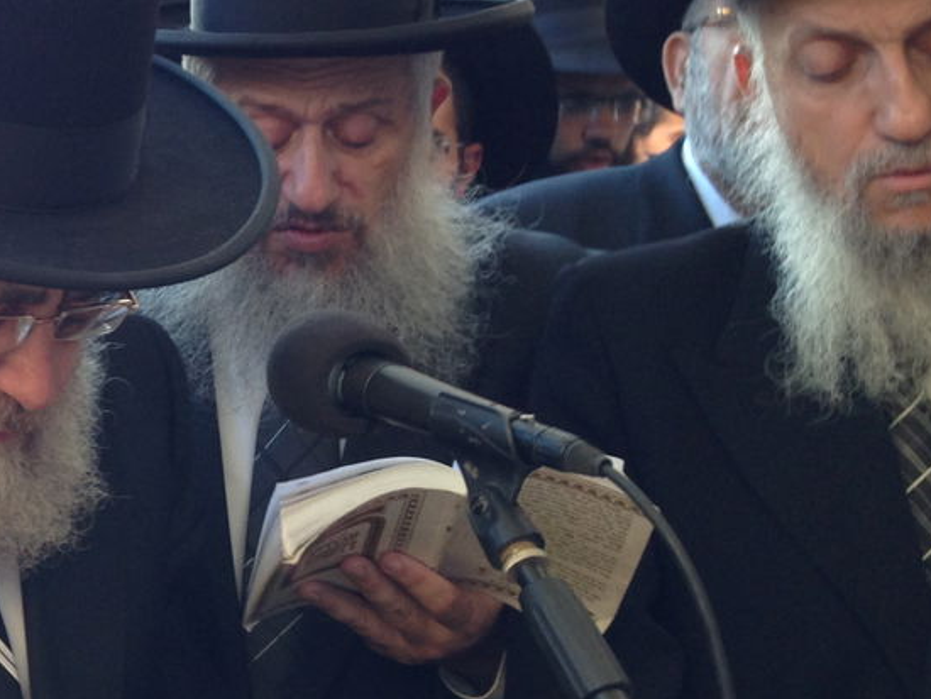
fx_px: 2260
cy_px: 347
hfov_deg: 21.5
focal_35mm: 84
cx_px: -205
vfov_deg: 17.6
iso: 50
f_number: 2.4
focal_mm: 4.13
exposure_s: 1/60
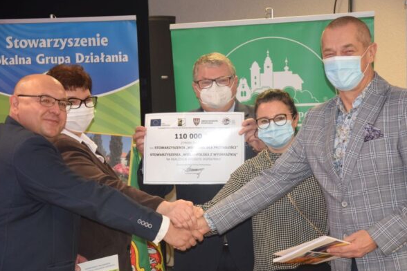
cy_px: 136
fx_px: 1142
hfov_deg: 20.2
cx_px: 200
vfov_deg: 13.6
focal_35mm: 101
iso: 1800
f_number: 5.3
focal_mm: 66
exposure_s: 1/60
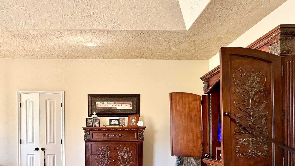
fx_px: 164
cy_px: 137
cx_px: 112
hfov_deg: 82.4
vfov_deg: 49.7
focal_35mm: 21
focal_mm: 2.22
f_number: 2.2
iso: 200
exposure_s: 1/60
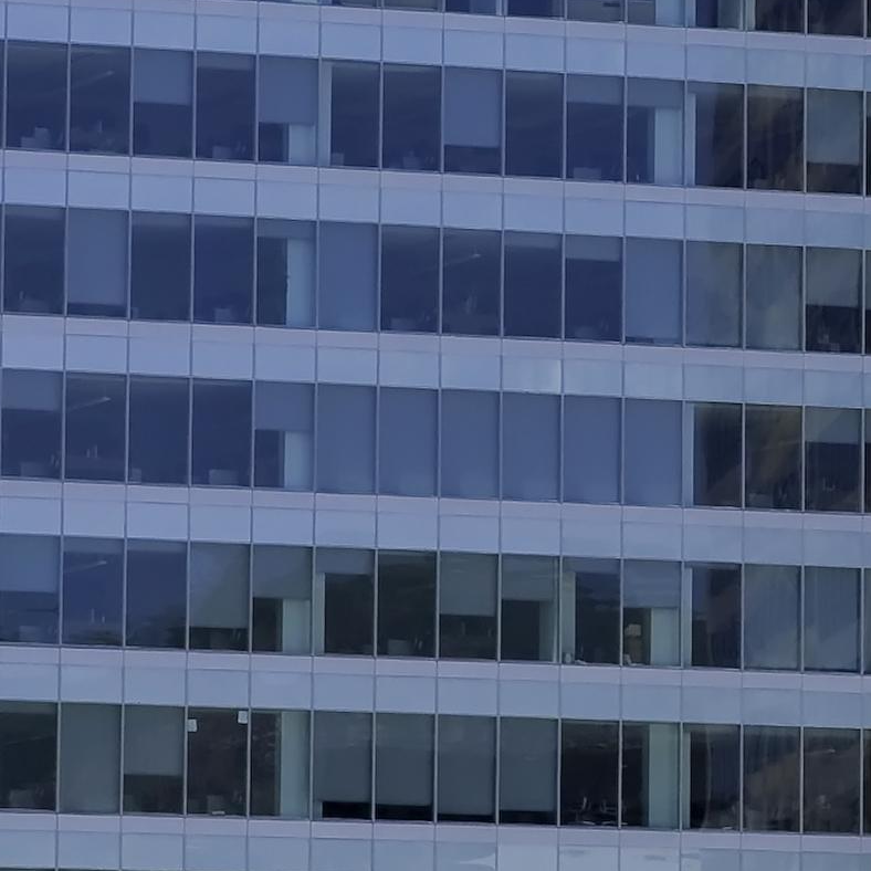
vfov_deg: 6.1
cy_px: 537
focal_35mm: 287
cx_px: 769
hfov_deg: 6.1
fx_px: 8170
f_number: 4
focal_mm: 52
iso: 200
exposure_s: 1/1600
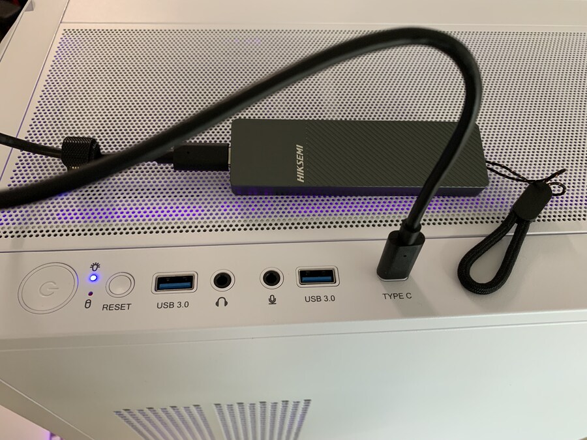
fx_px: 441
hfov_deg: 67.3
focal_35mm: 26
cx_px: 294
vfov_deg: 53.1
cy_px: 220
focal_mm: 4.25
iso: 320
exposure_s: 1/60
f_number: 1.8
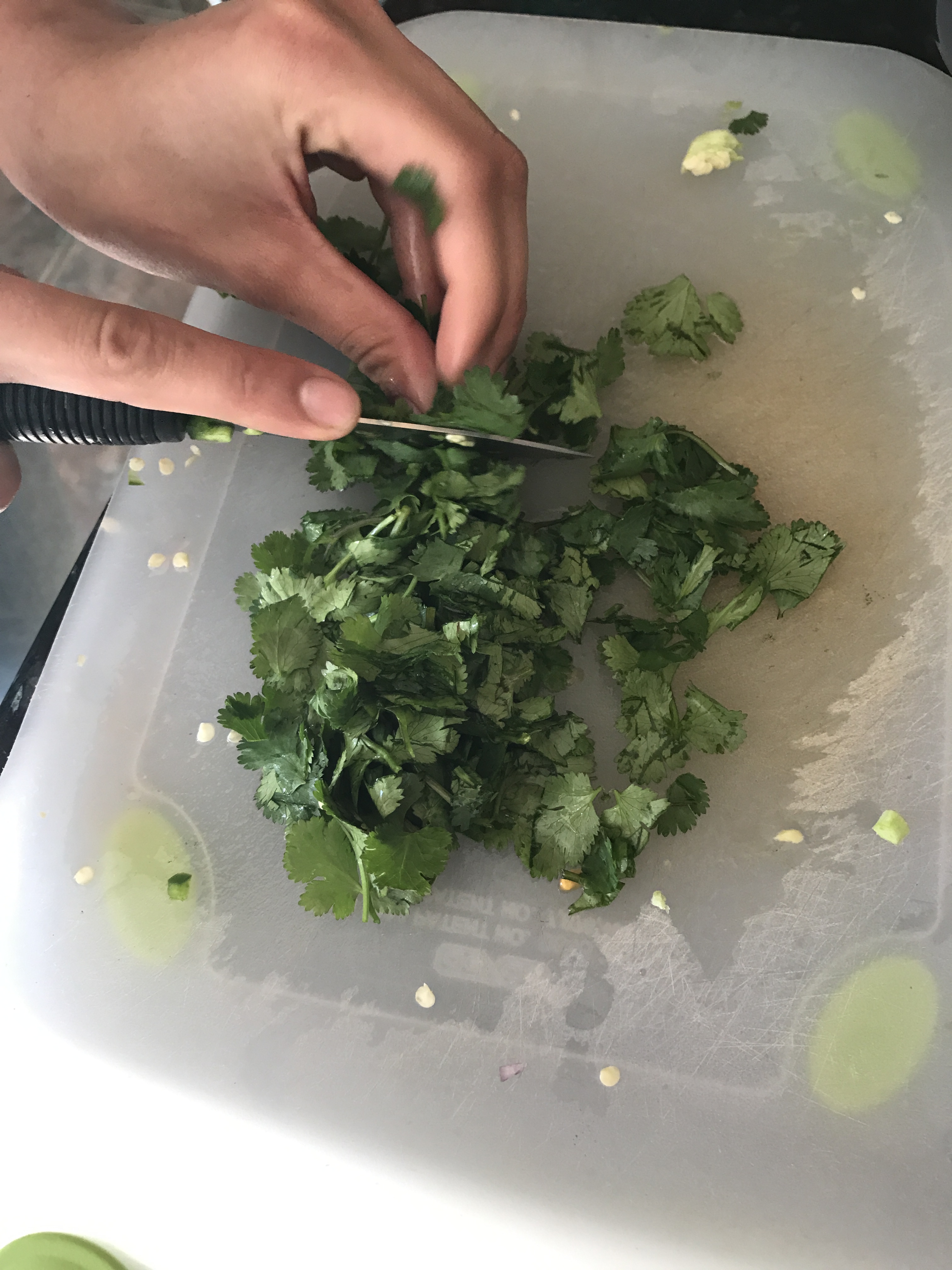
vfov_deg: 63.4
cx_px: 476
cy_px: 635
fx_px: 1027
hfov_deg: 49.7
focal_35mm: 28
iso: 32
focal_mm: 3.99
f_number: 1.8
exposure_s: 1/30
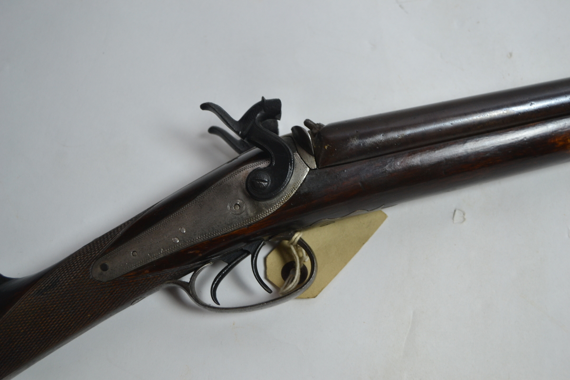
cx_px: 285
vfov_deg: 29.9
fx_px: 712
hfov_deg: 43.6
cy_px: 190
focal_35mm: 45
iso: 400
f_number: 4.5
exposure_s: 1/20
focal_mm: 30
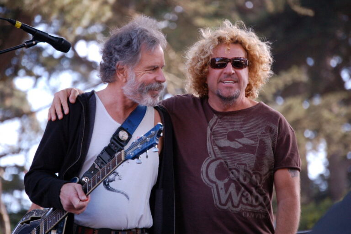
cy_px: 117
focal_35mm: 248
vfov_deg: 5.5
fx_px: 2411
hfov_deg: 8.3
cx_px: 176
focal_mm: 165
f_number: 5.3
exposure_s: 1/400
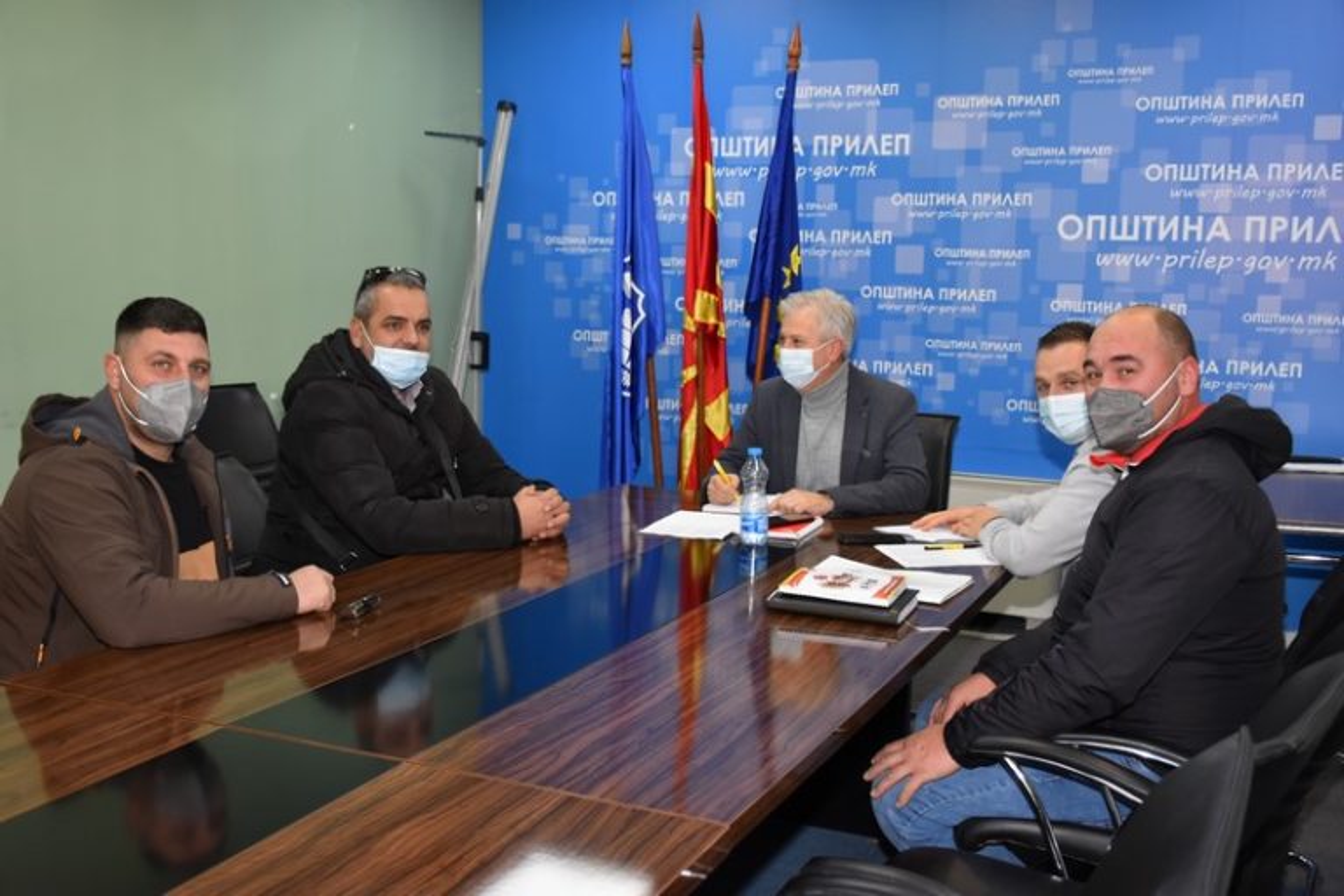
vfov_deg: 34.2
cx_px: 672
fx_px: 1456
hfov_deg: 49.6
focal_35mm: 39
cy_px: 448
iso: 800
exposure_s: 1/100
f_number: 5
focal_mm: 26
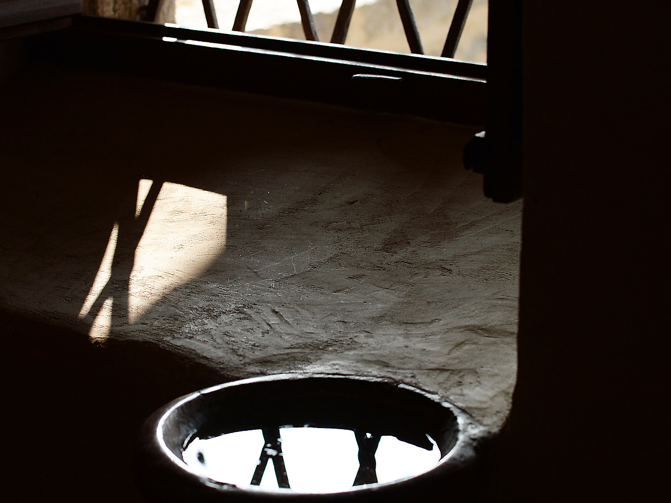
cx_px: 259
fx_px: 1822
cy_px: 215
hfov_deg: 20.8
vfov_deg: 15.7
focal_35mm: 94
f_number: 4
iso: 400
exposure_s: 1/1000
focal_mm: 50
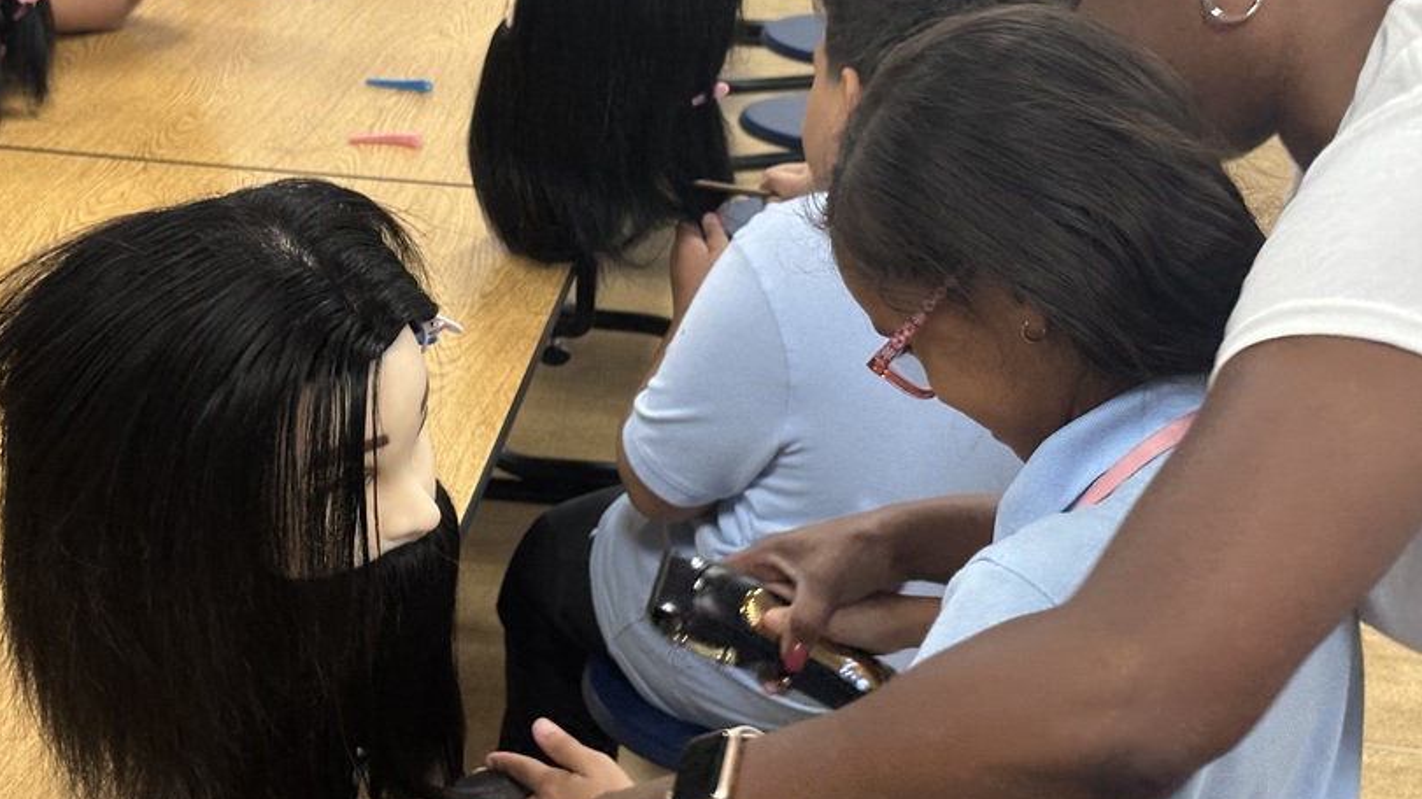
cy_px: 371
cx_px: 638
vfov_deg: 18.3
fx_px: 2488
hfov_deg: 31.9
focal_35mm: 66
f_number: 1.78
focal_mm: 6.86
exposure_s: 1/40
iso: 400
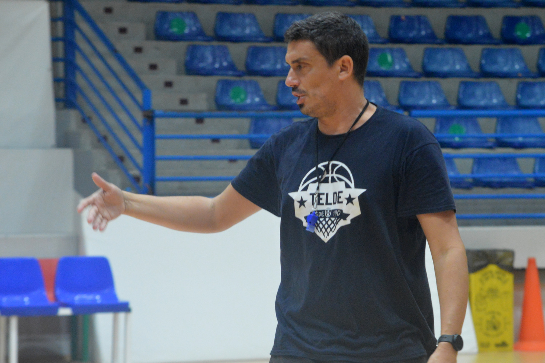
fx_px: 2724
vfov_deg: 7.6
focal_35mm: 180
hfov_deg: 11.4
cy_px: 182
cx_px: 272
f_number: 9
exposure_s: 1/160
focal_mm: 120
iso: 3200
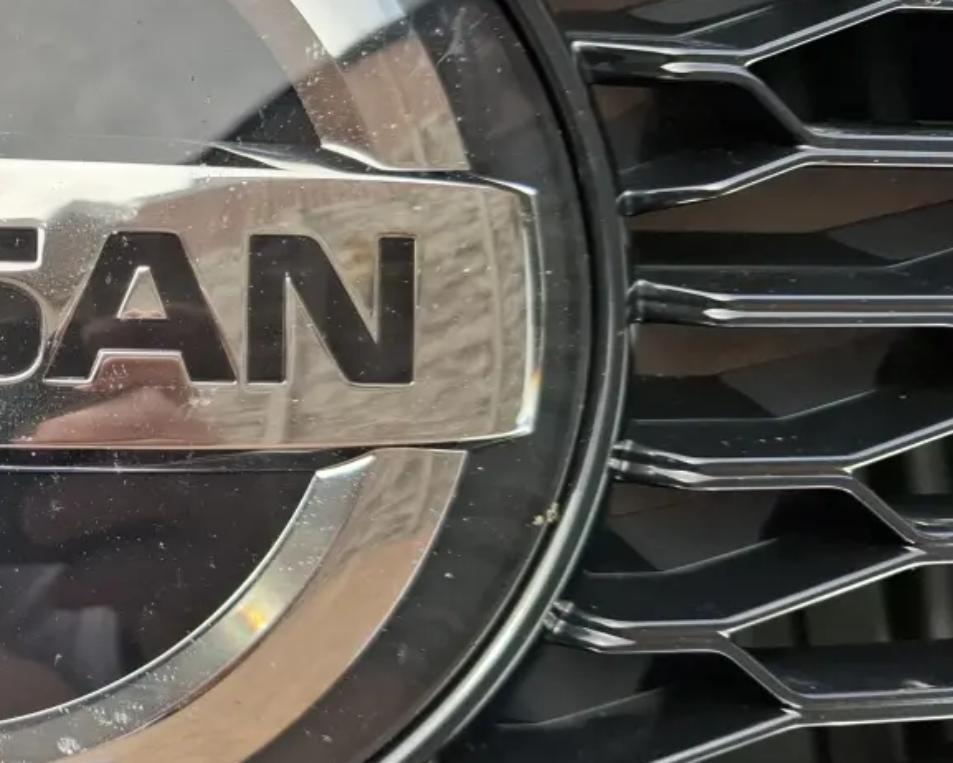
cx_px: -165
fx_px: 1580
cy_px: 370
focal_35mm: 56
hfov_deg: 29.3
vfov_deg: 27.1
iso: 50
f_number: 1.8
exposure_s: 1/724
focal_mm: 5.54
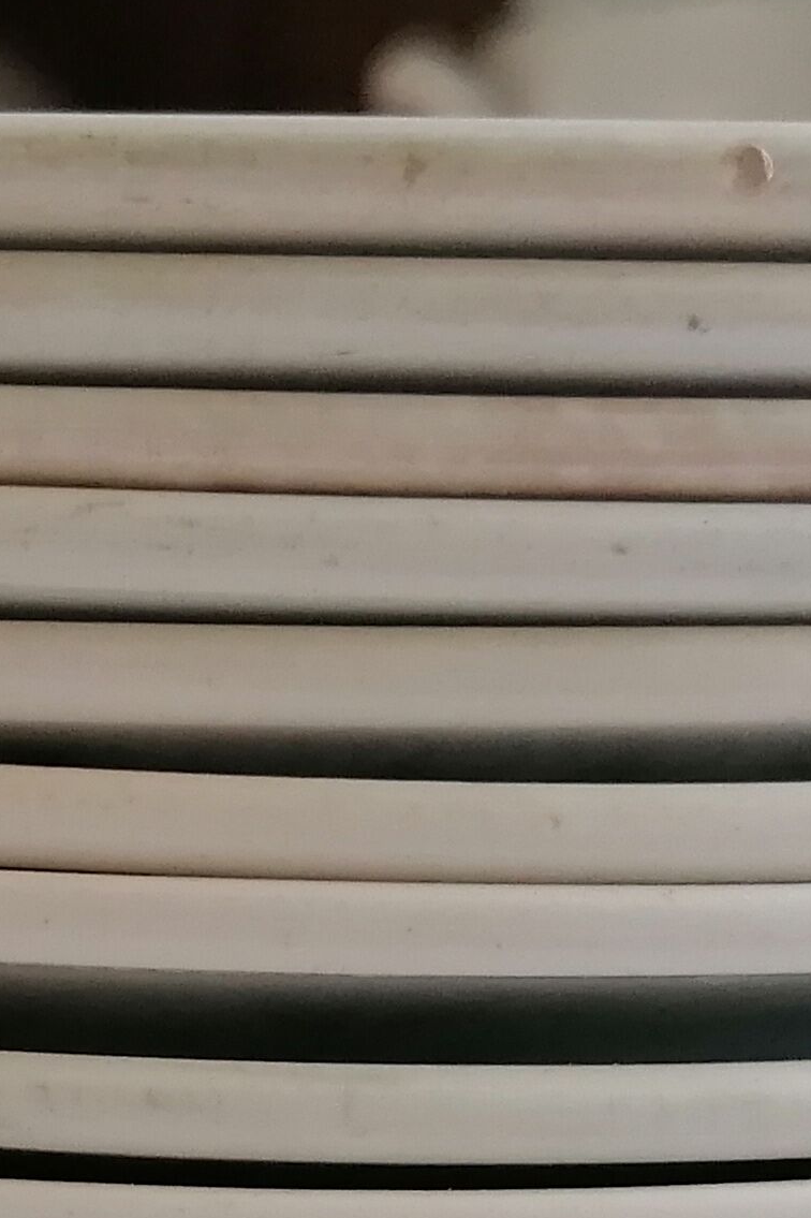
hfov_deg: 13.4
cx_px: -196
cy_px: 1170
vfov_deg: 20.1
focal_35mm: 99
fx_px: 3347
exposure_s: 1/33.3
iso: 200
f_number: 1.8
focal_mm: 4.75
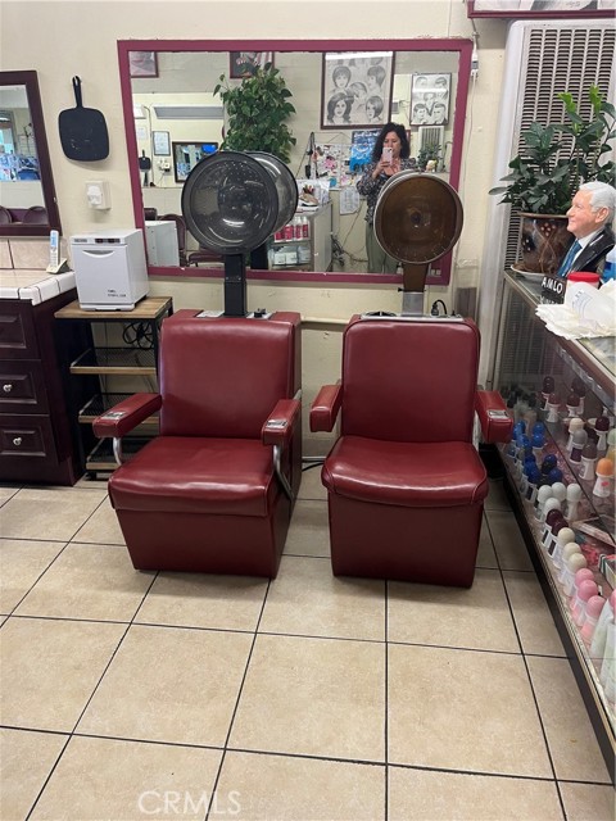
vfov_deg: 67.3
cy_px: 410
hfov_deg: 53.1
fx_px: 617
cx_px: 308
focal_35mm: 26
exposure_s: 1/60
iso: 125
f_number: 1.6
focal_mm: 5.1
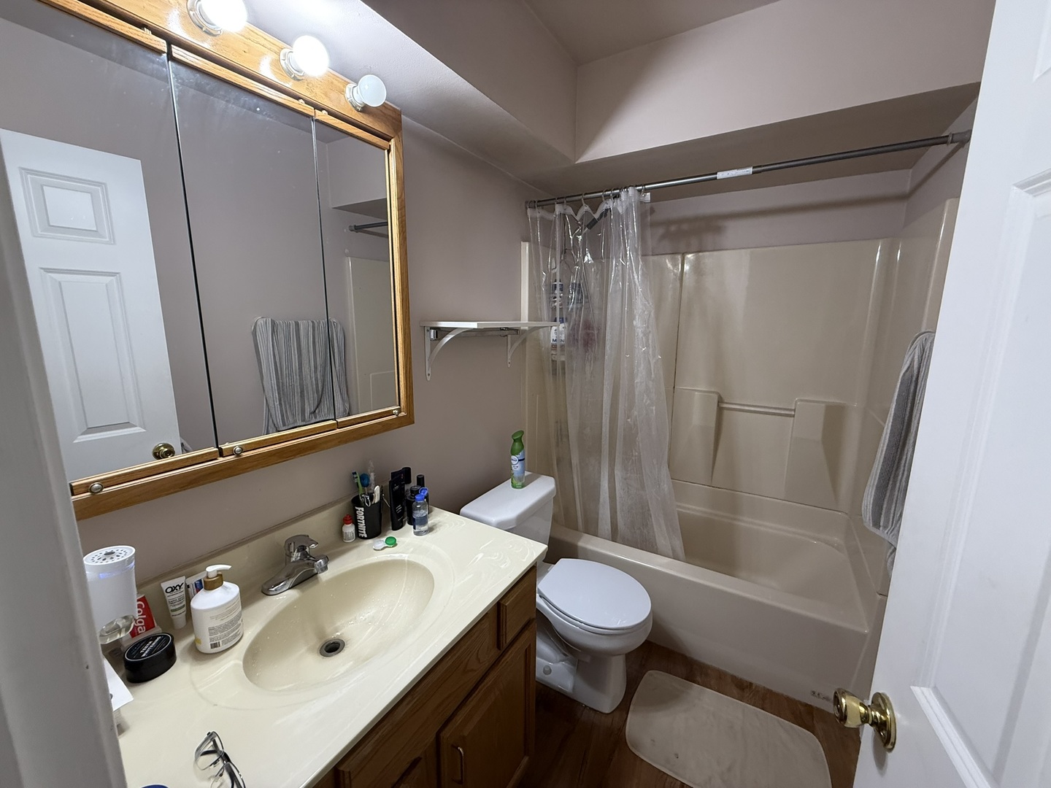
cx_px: 526
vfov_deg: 85.7
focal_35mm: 14
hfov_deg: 102.1
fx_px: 425
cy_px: 394
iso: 200
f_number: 2.2
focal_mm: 2.22
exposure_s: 1/60
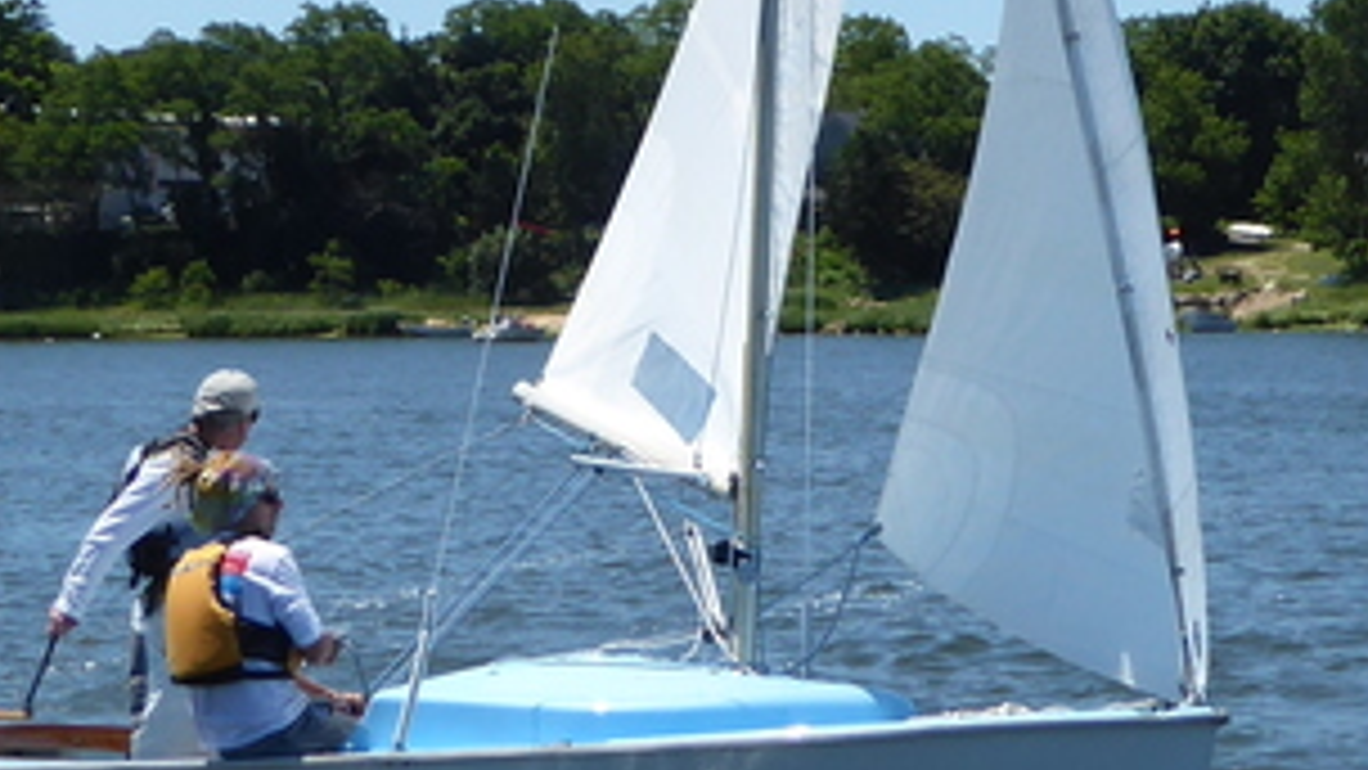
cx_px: 742
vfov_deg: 7.2
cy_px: 315
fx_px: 6130
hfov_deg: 12.7
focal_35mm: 169
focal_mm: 7.8
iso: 80
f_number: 3.9
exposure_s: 1/800
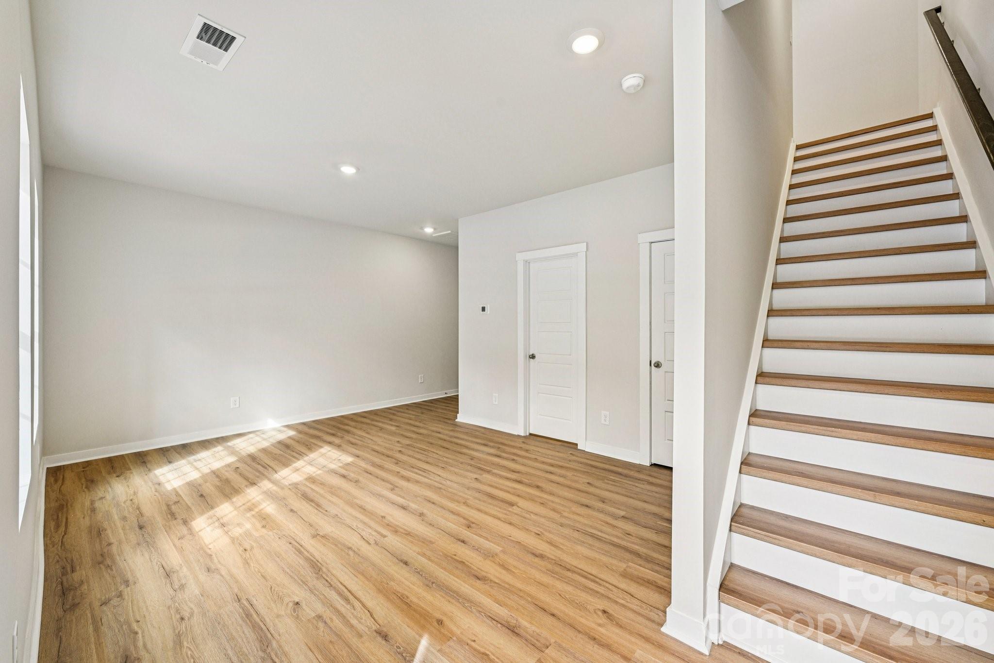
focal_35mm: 14
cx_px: 497
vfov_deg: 81.2
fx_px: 386
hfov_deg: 104.3
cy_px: 332
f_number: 8
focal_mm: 14
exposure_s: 1/15
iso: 220
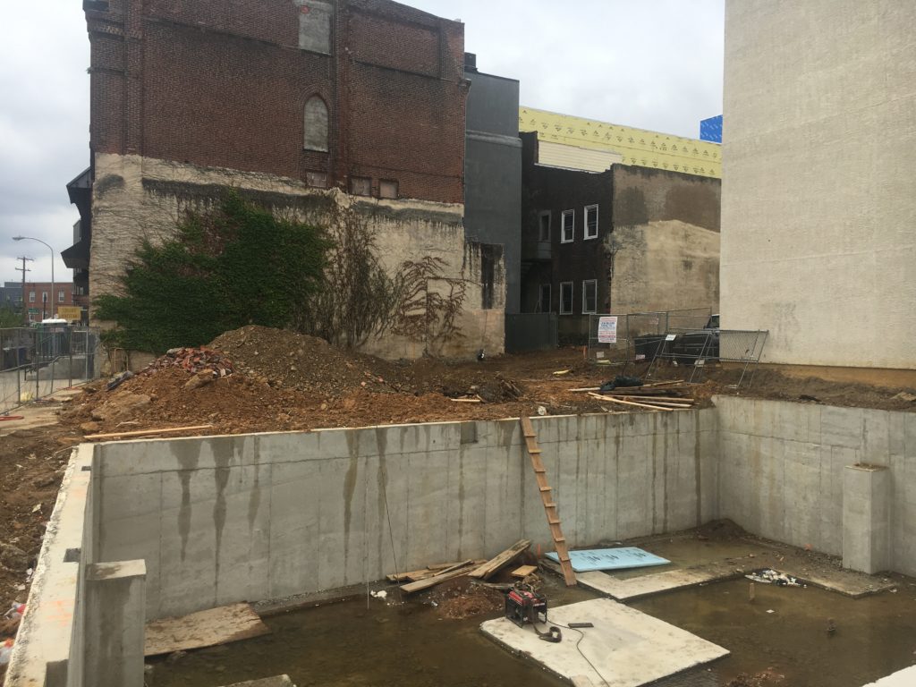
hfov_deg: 61.7
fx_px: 767
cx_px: 458
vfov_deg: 48.2
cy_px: 344
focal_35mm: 29
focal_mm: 4.15
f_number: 2.2
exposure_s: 1/1876
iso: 25
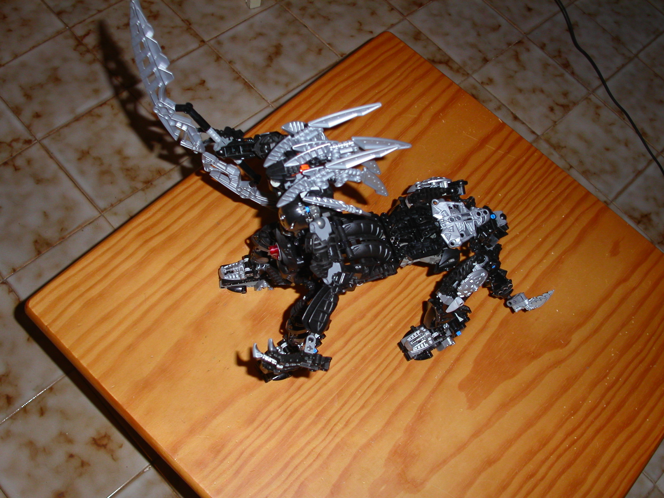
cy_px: 249
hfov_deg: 49.0
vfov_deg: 37.7
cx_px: 332
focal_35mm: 38
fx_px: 729
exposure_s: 1/30
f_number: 2.8
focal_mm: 7.8
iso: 100
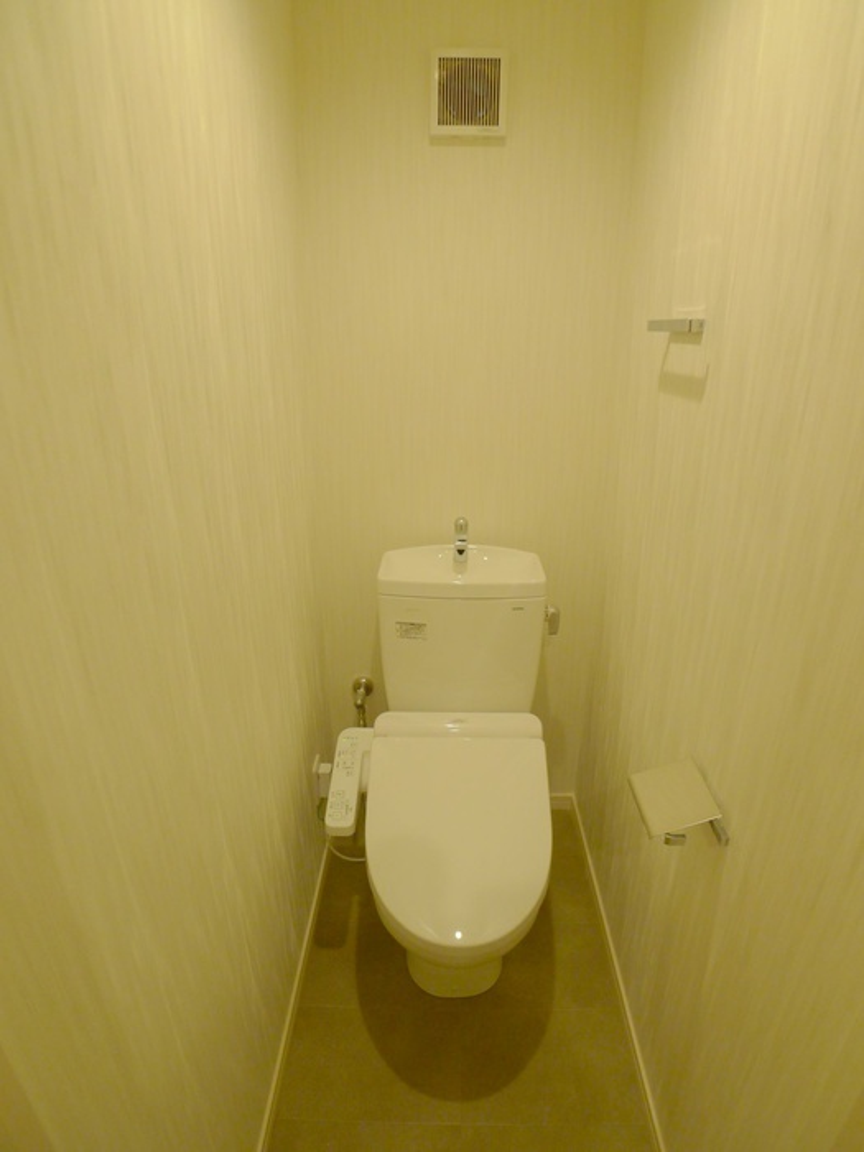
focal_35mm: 24
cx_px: 432
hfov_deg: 56.8
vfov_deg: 71.6
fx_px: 799
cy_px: 576
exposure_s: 1/60
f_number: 2
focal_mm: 5.1
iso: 160
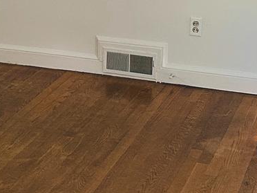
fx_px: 980
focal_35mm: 132
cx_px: -37
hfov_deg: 14.5
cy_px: -89
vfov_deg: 10.9
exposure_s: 1/60
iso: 320
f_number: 1.78
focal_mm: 6.86
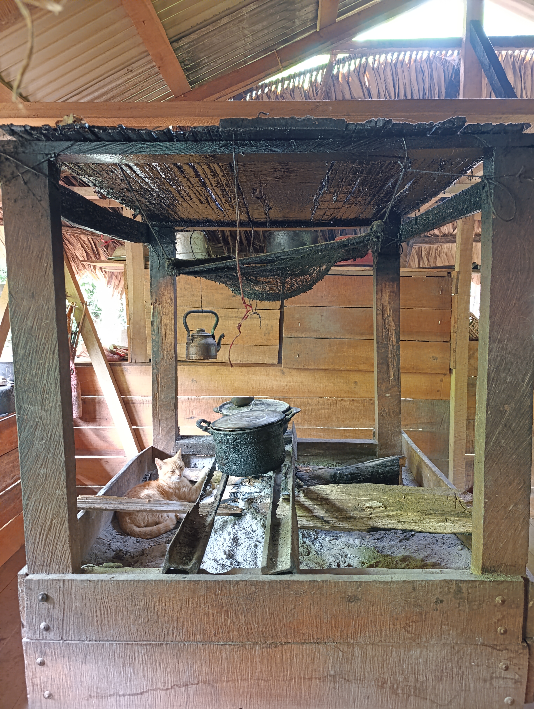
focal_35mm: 23
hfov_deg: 59.0
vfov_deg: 73.8
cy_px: 354
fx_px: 472
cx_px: 267
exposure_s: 1/24
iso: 4000
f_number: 1.6
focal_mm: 6.14
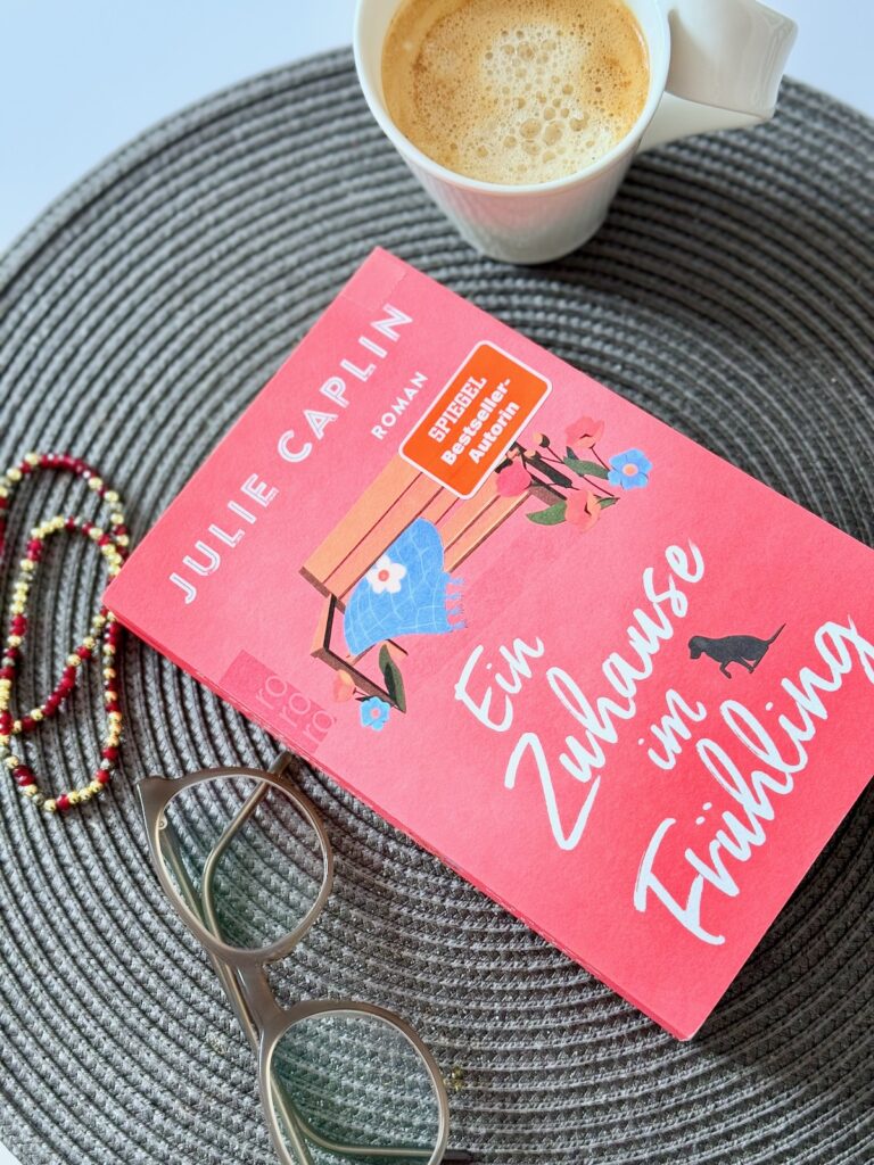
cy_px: 582
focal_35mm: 48
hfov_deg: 30.3
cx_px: 437
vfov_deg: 39.7
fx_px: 1616
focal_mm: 6.76
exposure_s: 1/60
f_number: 1.78
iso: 100
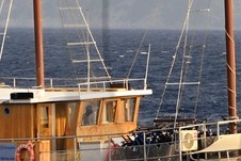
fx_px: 9472
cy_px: 22
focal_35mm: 1414
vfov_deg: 1.0
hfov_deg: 1.5
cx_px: 495
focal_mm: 200
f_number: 11
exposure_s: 1/200
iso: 200
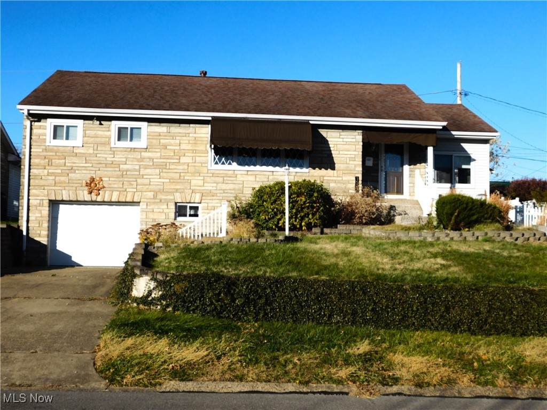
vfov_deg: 36.0
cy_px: 205
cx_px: 274
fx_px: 632
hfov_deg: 46.8
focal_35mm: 40
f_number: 7.2
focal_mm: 7.1
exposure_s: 1/400
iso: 125
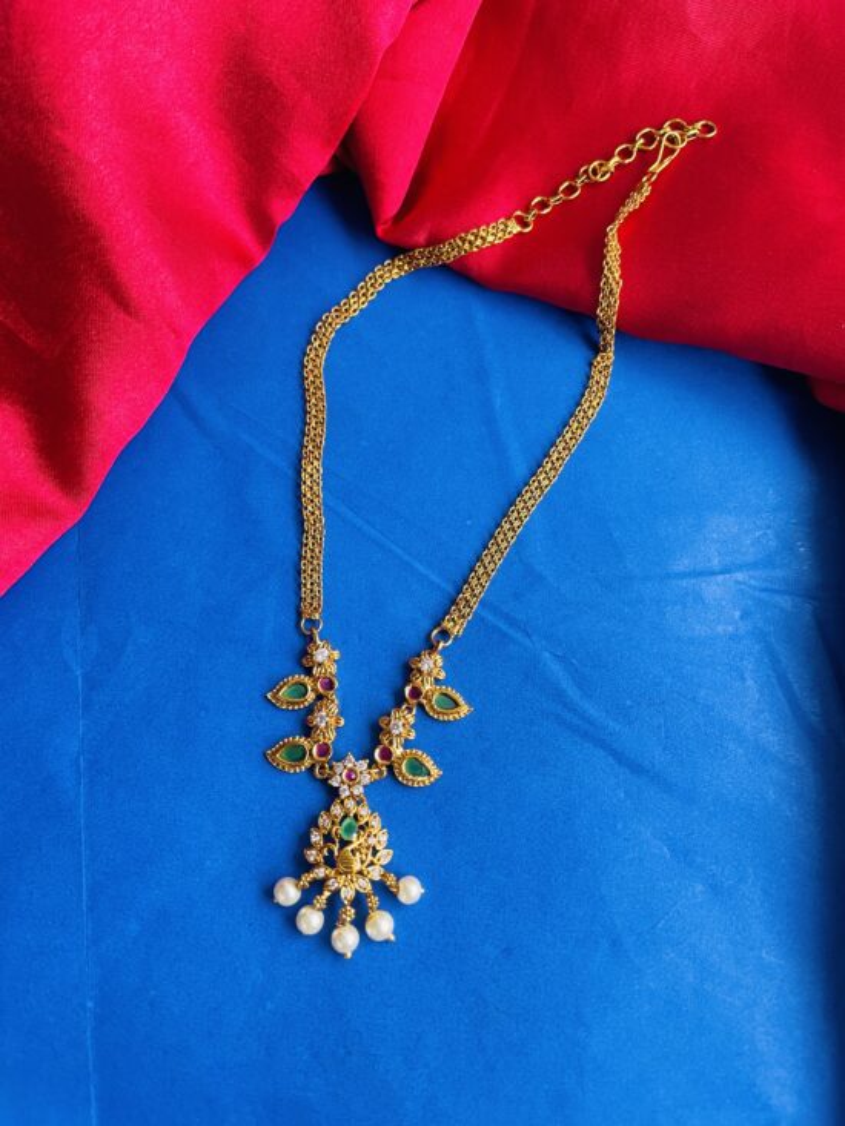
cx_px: 422
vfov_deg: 67.3
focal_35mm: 26
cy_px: 563
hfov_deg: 53.1
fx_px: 846
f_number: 1.6
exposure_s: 1/72
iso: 125
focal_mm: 4.2
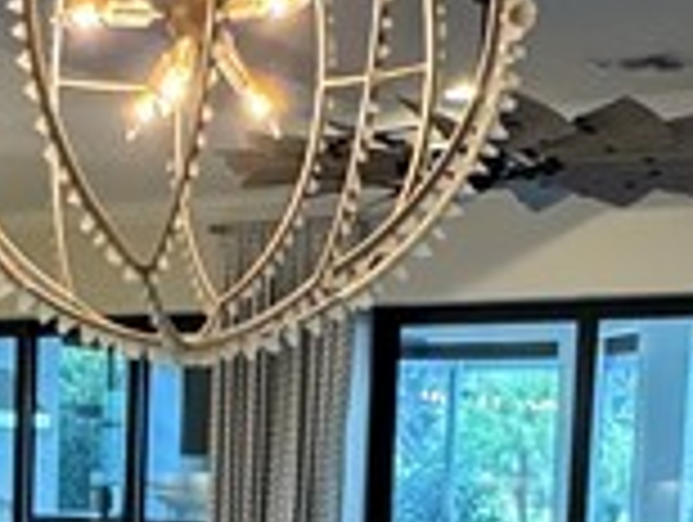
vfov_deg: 15.3
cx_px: -36
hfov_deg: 20.2
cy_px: 634
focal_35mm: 93
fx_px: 1865
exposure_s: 1/120
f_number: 2.2
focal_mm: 2.22
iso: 320
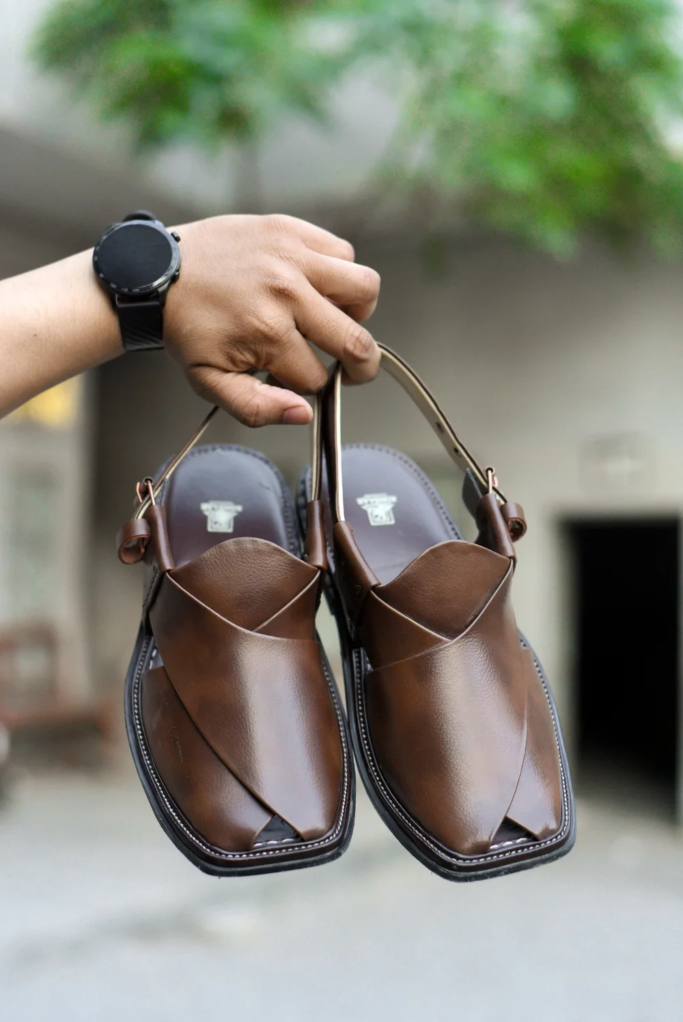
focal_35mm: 50
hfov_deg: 27.0
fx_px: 1421
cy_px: 511
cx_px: 342
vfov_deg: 39.6
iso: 5000
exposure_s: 1/250
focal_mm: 50
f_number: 1.8
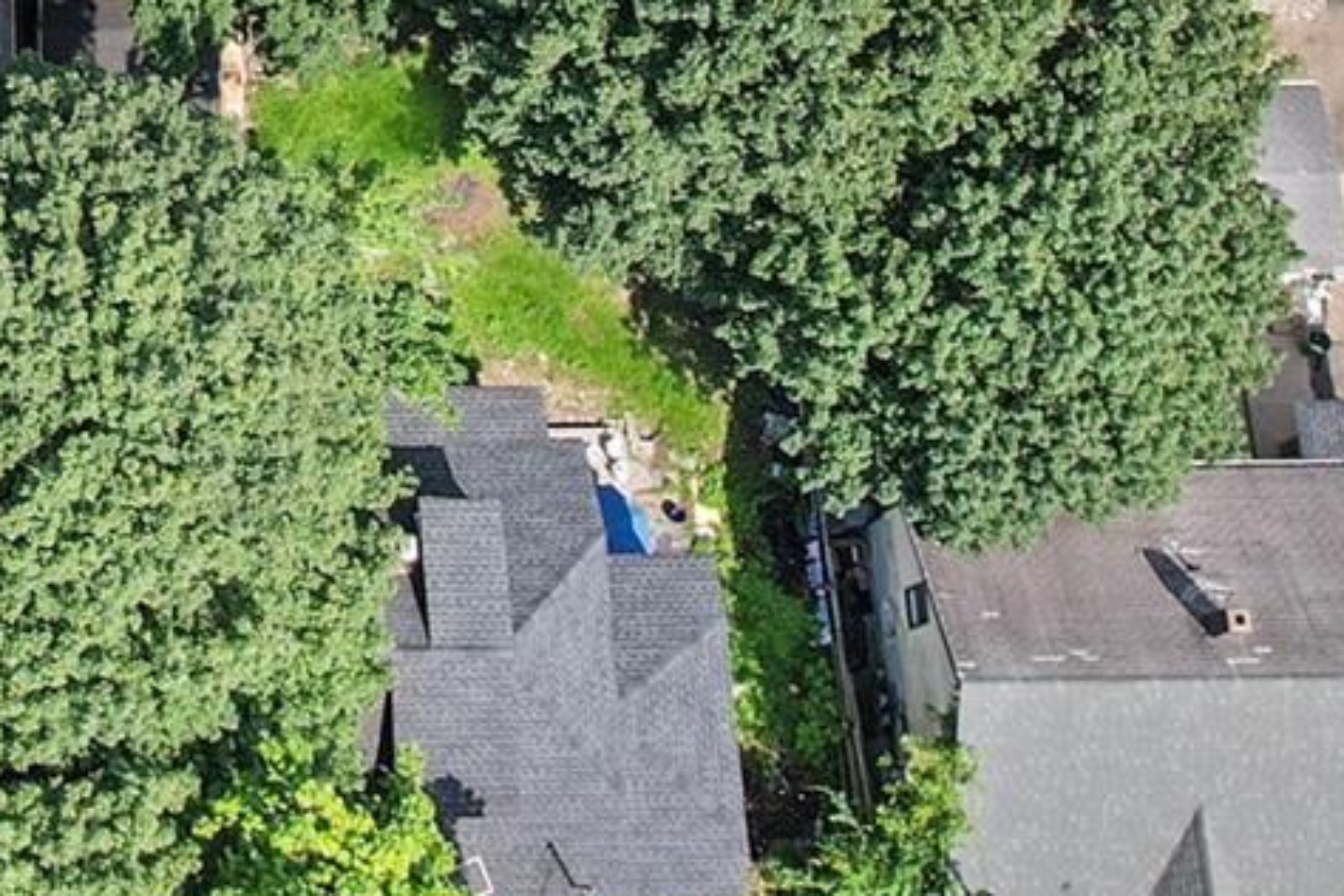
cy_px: -810
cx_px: -258
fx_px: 3546
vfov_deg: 12.8
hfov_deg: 20.1
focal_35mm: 95
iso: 100
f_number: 2.8
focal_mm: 8.38
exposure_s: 1/1250
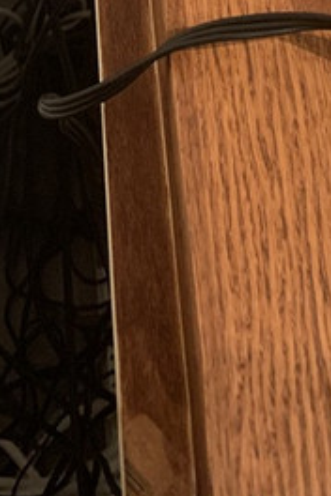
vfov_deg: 21.1
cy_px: -242
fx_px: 1131
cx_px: 19
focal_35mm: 82
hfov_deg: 16.4
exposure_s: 1/33
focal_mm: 4.25
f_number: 1.8
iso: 400
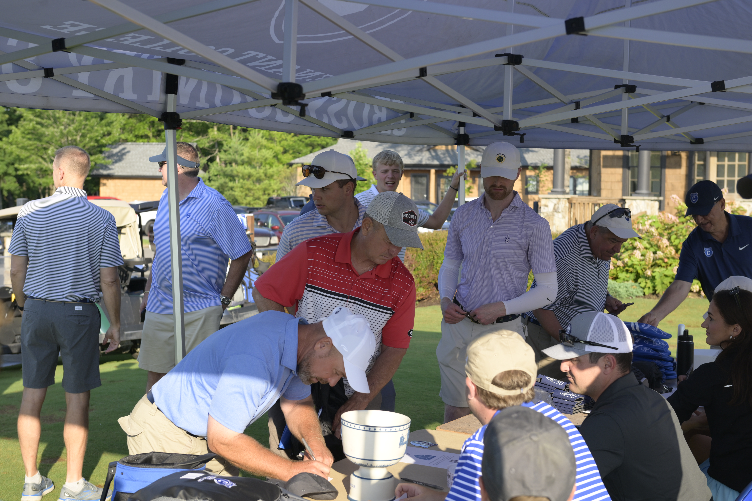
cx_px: 376
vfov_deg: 24.2
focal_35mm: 56
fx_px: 1170
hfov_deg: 35.6
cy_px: 250
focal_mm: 56
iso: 200
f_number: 5.6
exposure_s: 1/320
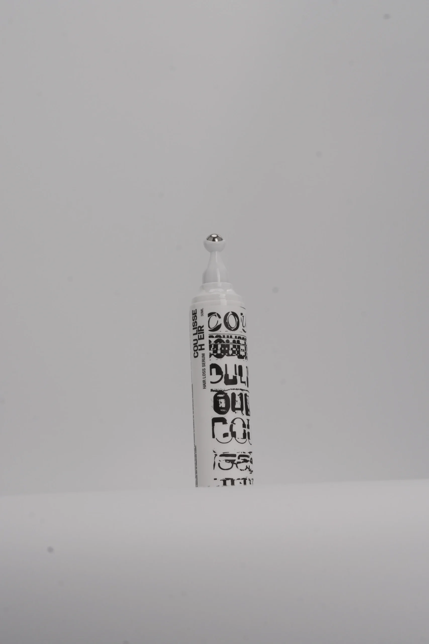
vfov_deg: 24.6
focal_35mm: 82
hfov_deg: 16.6
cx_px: 214
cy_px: 322
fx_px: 1474
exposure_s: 1/200
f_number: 16
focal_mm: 55
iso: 800
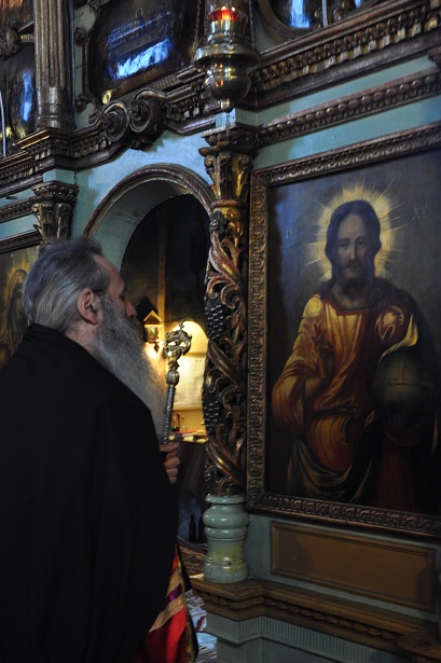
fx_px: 810
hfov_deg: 30.4
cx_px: 240
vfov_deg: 44.5
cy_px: 355
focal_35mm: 44
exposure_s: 1/5
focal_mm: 24
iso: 500
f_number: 3.8
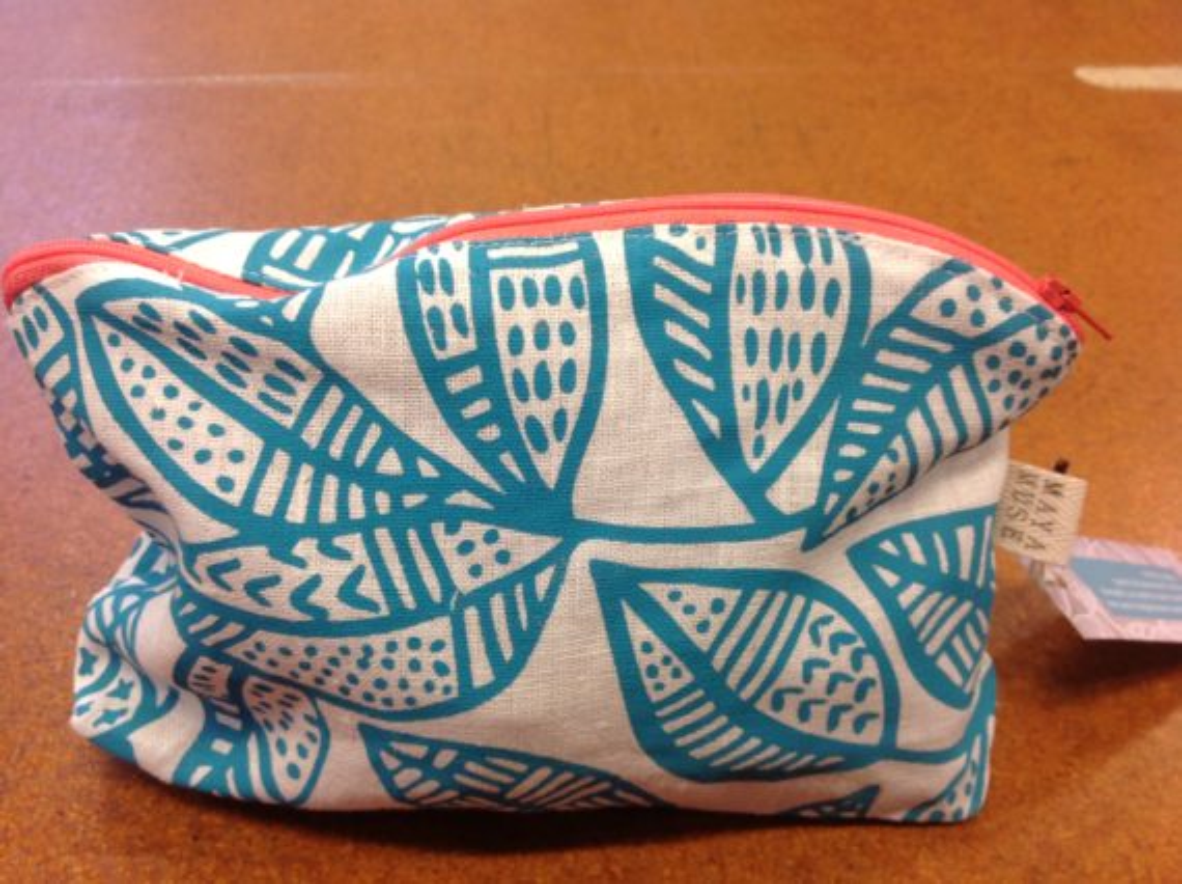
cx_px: 591
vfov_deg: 40.6
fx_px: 1194
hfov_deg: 52.7
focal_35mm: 35
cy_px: 442
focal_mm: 4.28
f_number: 2.4
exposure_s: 1/25
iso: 50
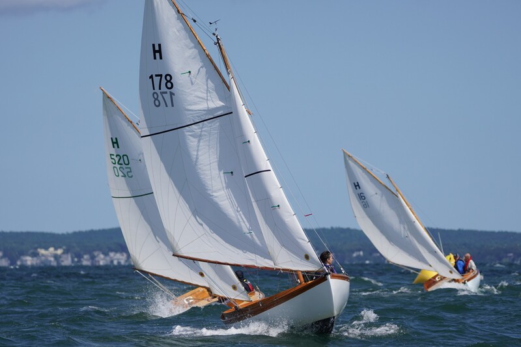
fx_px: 5165
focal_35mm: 357
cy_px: 174
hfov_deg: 5.8
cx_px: 260
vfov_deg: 3.8
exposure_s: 1/1600
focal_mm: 238
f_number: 5.6
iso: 160
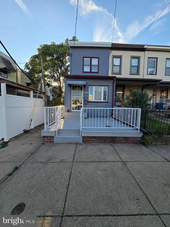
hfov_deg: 89.9
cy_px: 114
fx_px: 85
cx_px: 85
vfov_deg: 106.2
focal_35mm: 13
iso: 50
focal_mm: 2.2
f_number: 2.2
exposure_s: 1/654
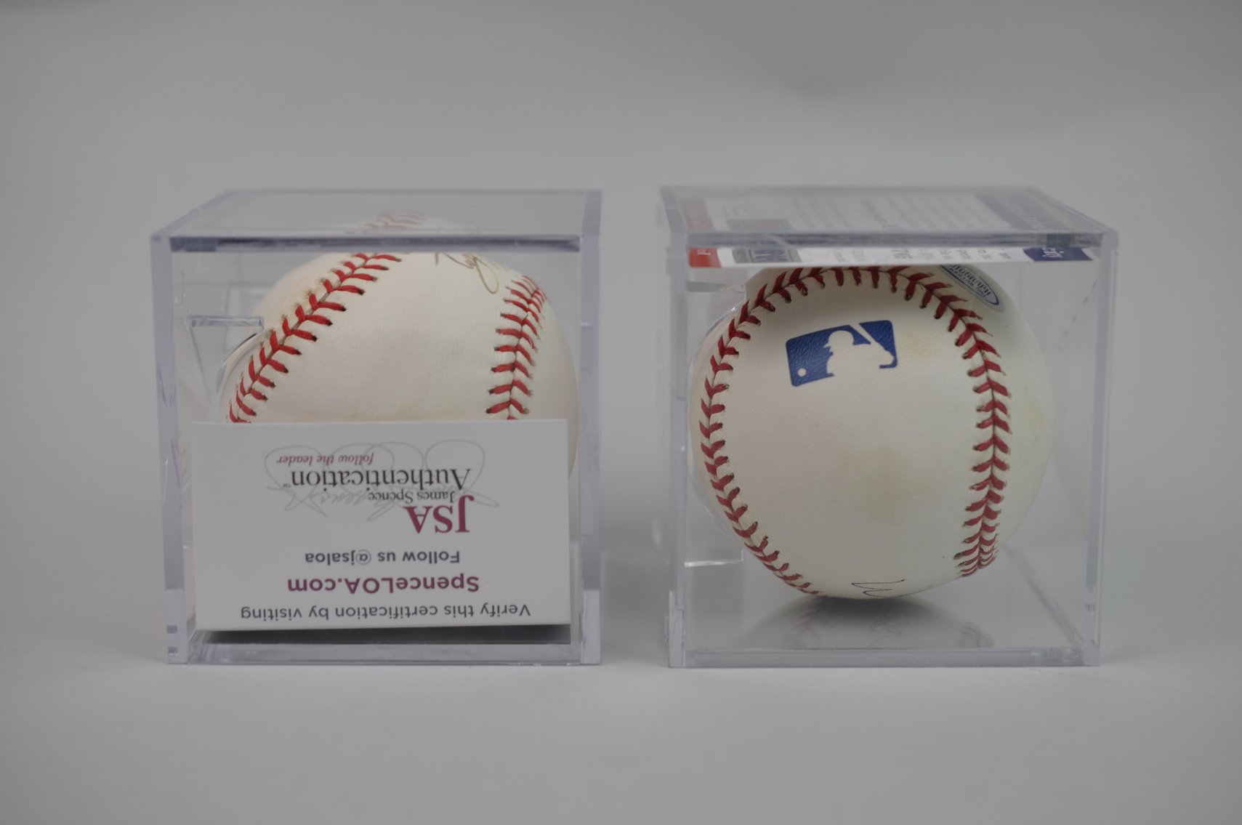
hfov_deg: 33.4
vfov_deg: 22.6
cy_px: 412
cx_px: 621
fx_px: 2067
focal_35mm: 60
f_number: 4.5
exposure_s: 1/80
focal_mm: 40
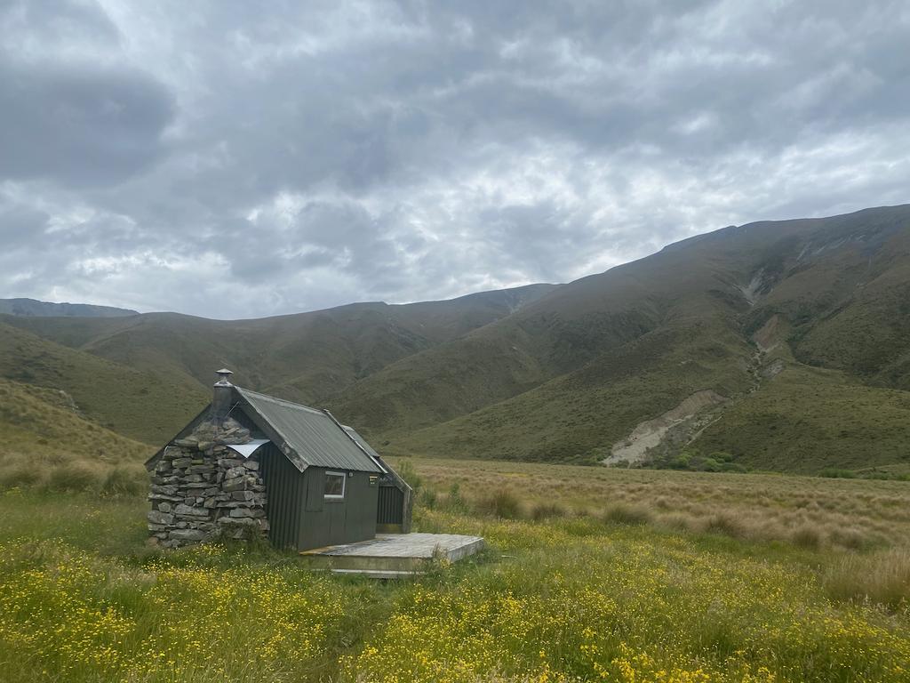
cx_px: 455
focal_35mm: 26
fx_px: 683
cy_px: 342
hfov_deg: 67.3
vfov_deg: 53.1
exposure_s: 1/4115
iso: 32
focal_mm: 4.25
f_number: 1.8
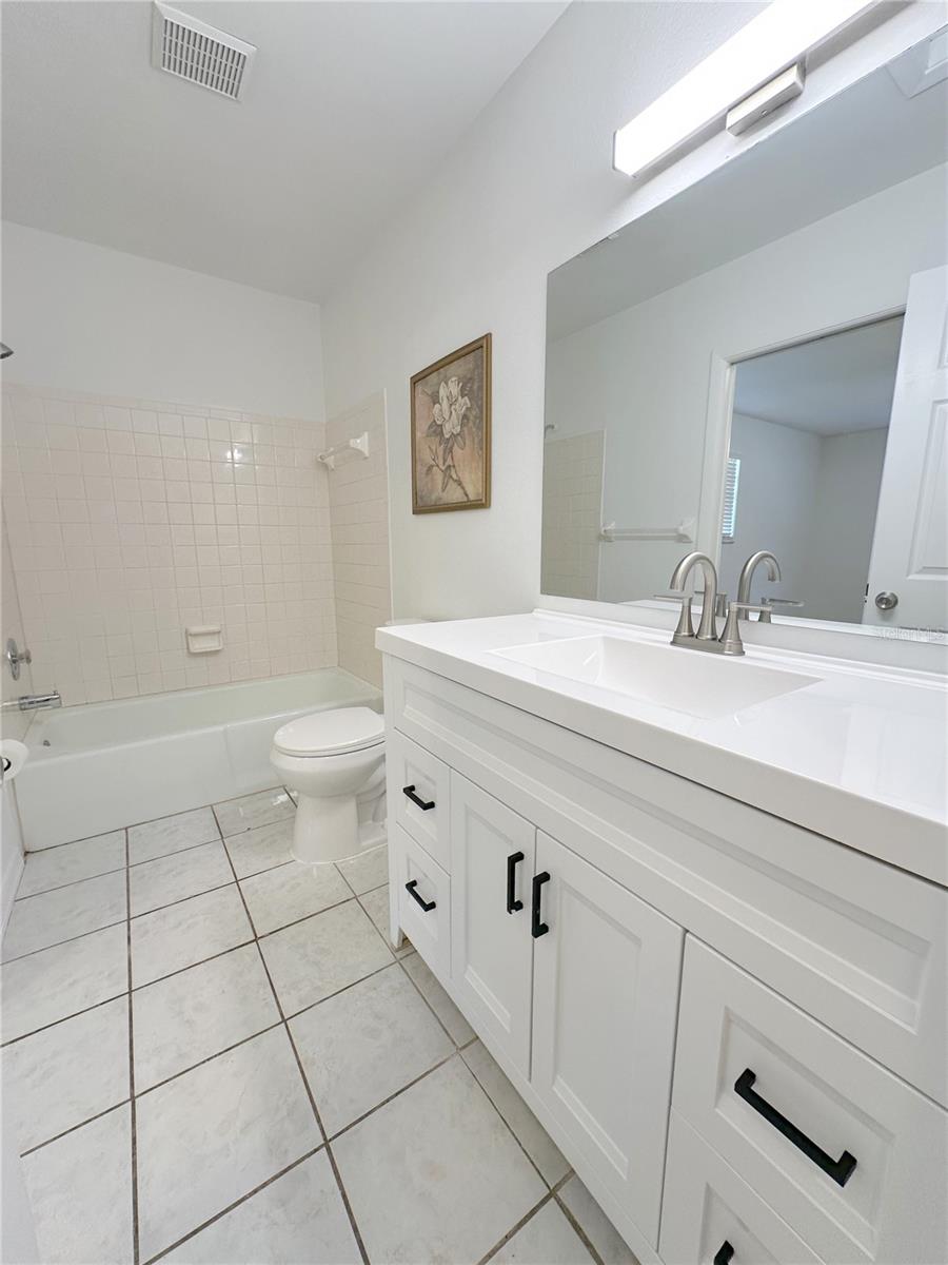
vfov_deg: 102.1
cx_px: 474
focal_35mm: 14
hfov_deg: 85.7
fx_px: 511
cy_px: 632
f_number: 2.2
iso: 200
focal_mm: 2.22
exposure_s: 1/120
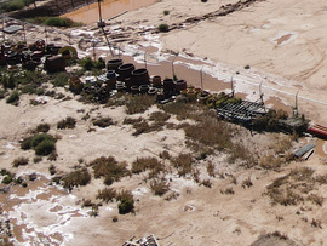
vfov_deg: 15.2
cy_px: -105
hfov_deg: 18.4
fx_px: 860
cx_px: 526
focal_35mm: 91
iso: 100
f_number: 2.8
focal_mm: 4.5
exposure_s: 1/1000
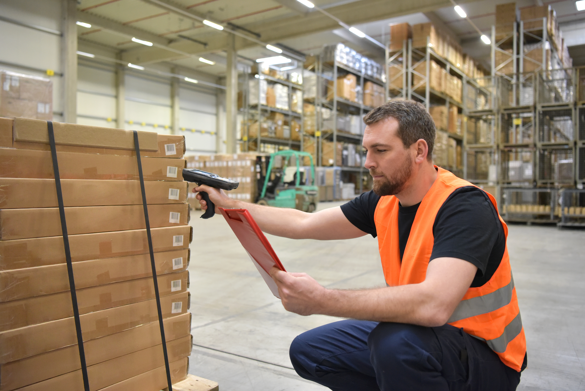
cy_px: 196
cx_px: 292
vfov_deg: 41.1
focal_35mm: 32
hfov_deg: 58.7
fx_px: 520
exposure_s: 1/250
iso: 3200
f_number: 3.2
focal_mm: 32
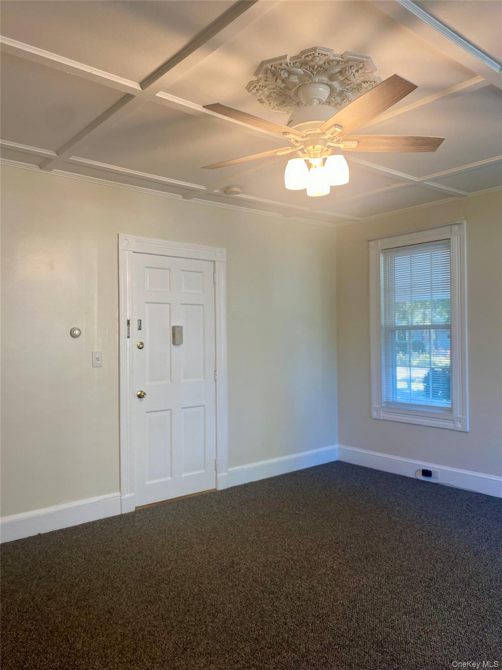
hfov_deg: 53.1
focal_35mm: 26
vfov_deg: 67.3
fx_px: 503
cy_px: 335
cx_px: 251
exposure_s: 1/60
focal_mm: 4.25
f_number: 1.8
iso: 80
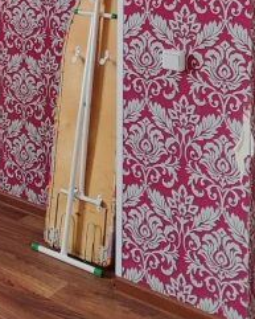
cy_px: -66
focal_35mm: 70
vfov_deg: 24.5
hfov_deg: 19.7
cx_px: -97
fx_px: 660
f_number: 2.2
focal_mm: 1.65
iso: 58
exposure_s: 1/50
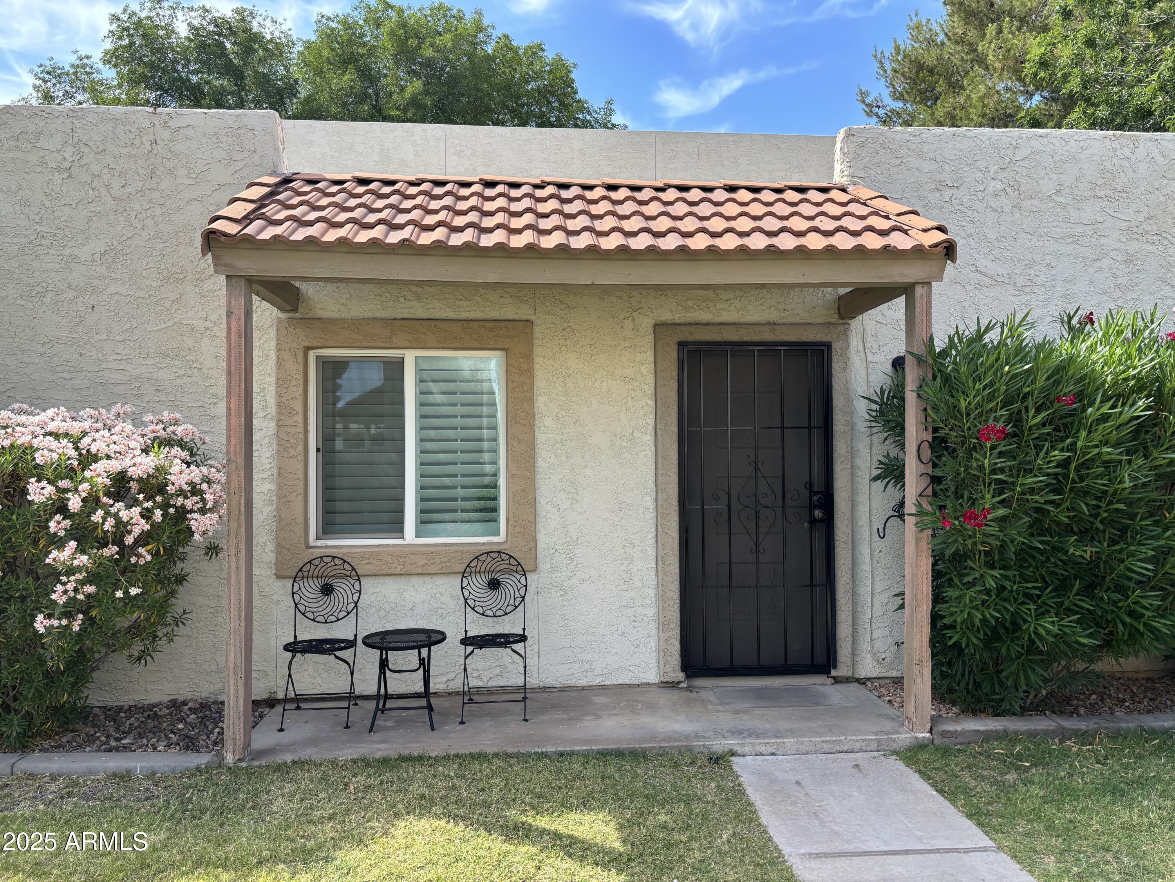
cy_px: 441
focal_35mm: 26
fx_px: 883
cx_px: 588
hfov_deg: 67.3
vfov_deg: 53.1
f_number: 1.6
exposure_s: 1/1115
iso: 50
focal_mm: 5.96
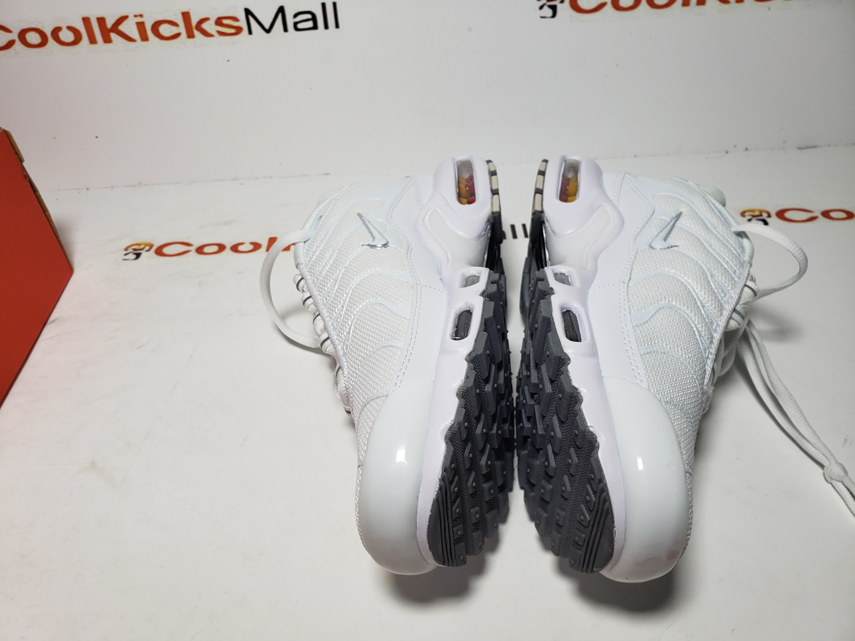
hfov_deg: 67.3
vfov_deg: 53.1
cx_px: 428
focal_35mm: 26
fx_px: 642
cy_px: 320
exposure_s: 1/352
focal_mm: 4.3
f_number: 2.4
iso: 50
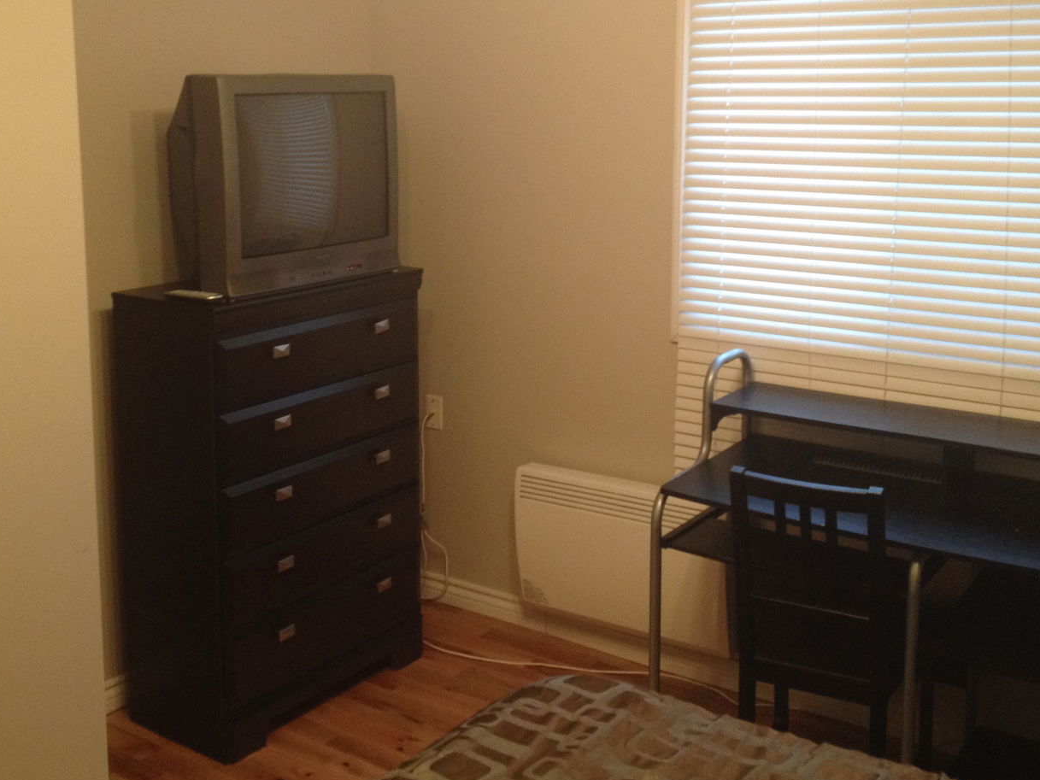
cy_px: 273
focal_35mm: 46
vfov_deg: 31.3
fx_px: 1382
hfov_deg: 41.2
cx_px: 521
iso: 200
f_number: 2.4
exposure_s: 1/20
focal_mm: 4.28
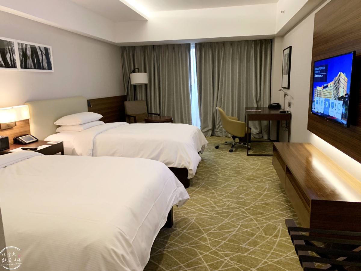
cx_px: 180
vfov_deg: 53.1
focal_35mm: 26
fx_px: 271
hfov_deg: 67.3
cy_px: 136
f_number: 1.8
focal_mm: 4.25
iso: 250
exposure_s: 1/40
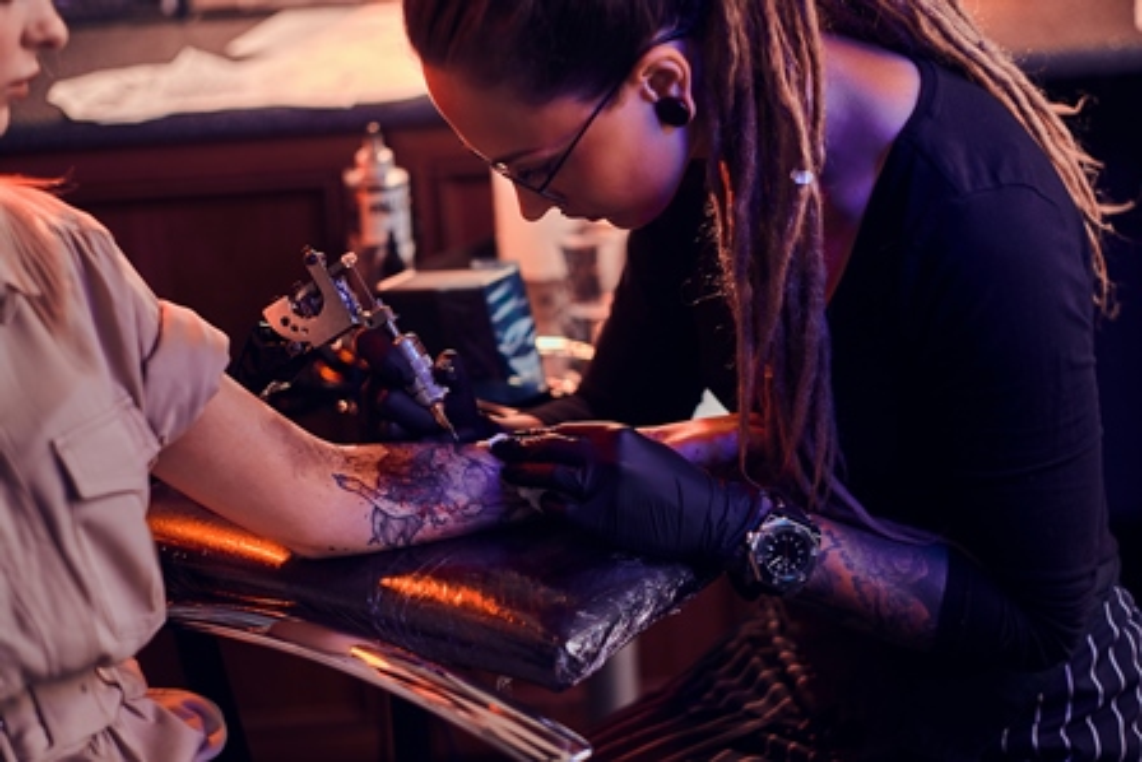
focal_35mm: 84
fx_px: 2665
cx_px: 571
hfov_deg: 24.2
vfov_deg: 16.3
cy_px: 381
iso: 320
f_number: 1.8
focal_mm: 56
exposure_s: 1/100
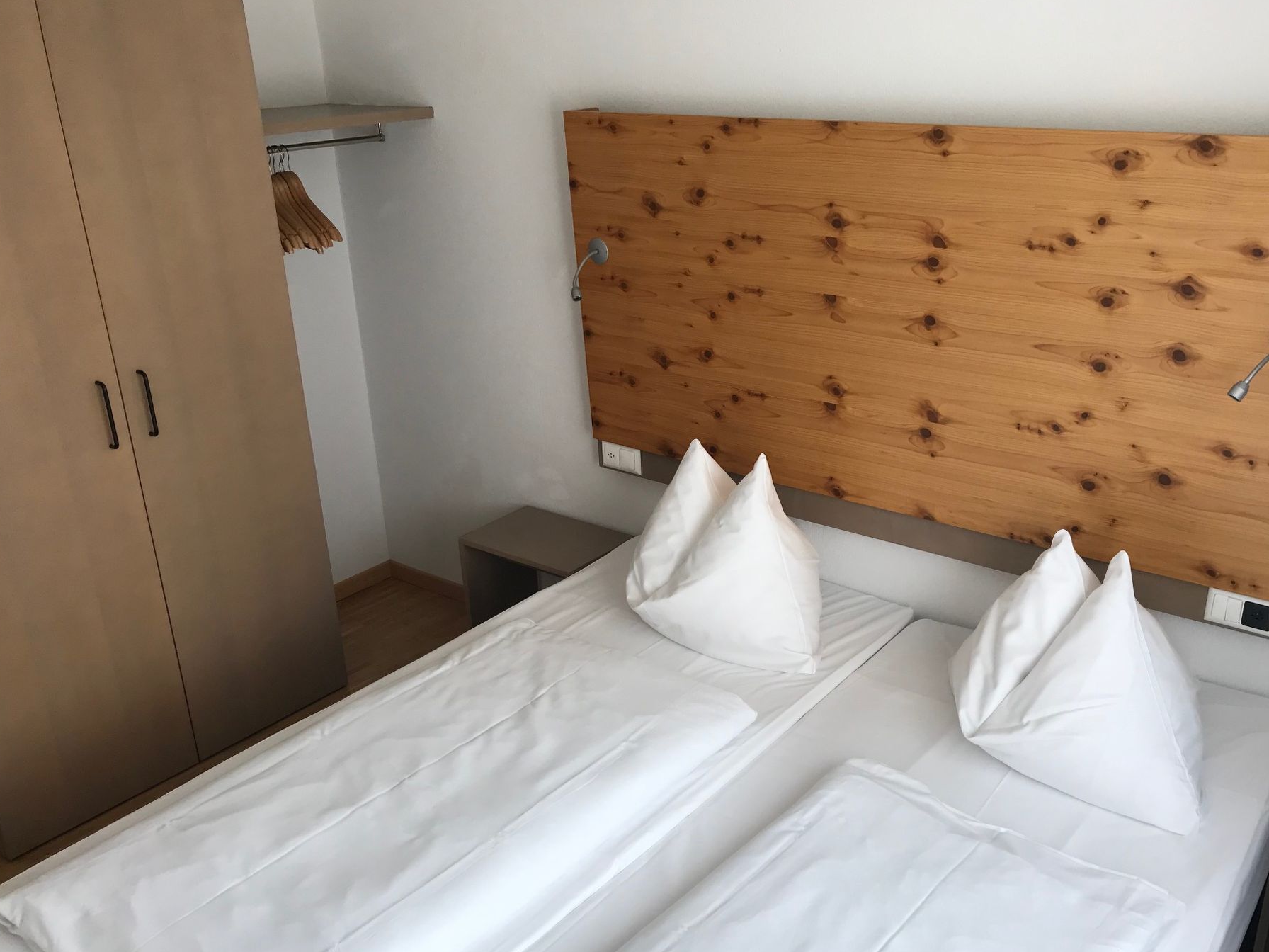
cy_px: 529
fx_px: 1173
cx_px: 692
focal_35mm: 32
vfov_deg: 44.1
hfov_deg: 56.7
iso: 25
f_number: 1.8
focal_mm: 3.99
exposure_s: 1/100
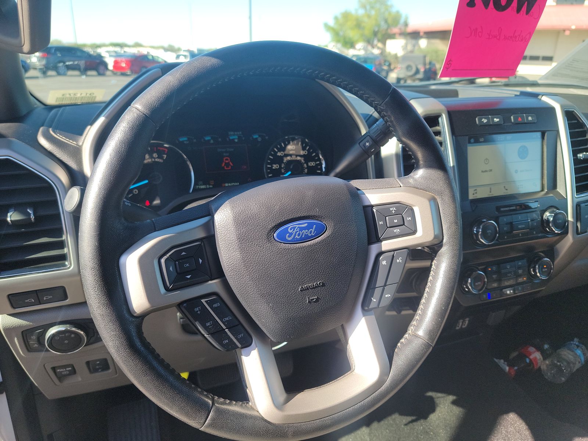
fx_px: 408
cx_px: 294
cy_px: 220
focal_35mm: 24
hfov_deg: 71.6
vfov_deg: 56.8
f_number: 1.8
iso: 50
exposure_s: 1/138
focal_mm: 6.7
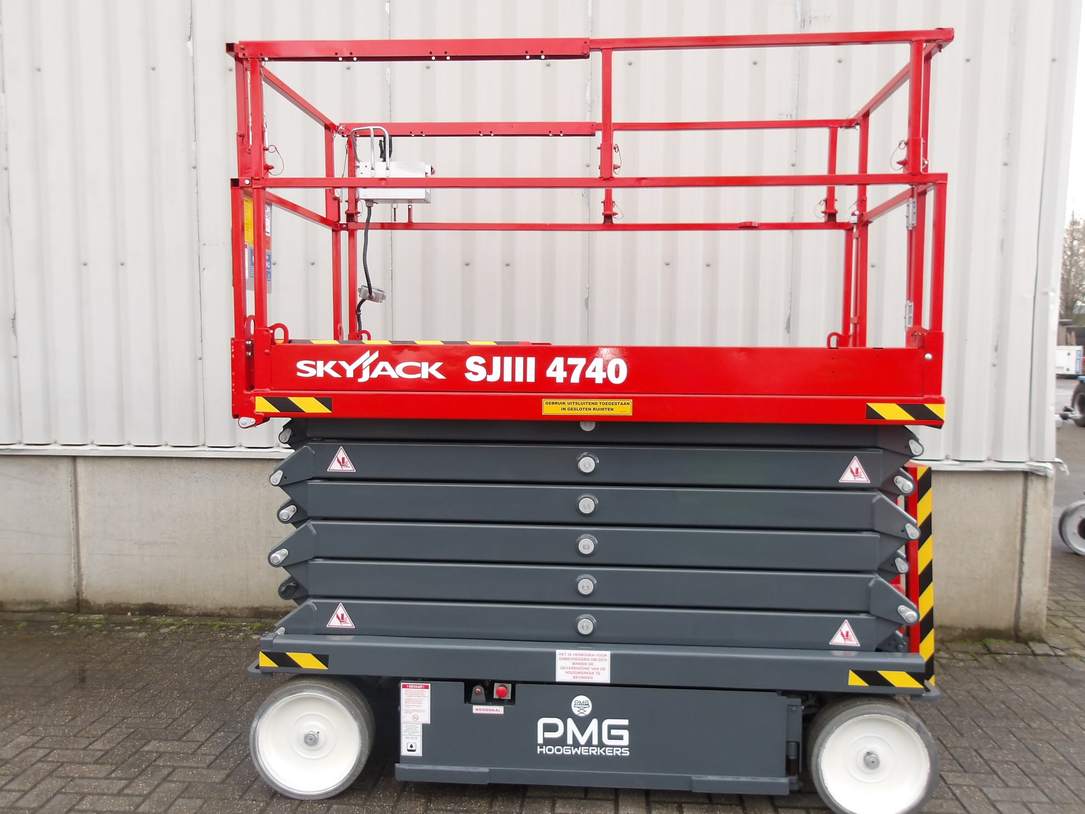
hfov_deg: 63.4
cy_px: 421
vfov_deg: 49.7
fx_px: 878
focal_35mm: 28
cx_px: 540
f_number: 3
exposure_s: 1/46
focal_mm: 4.9
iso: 100
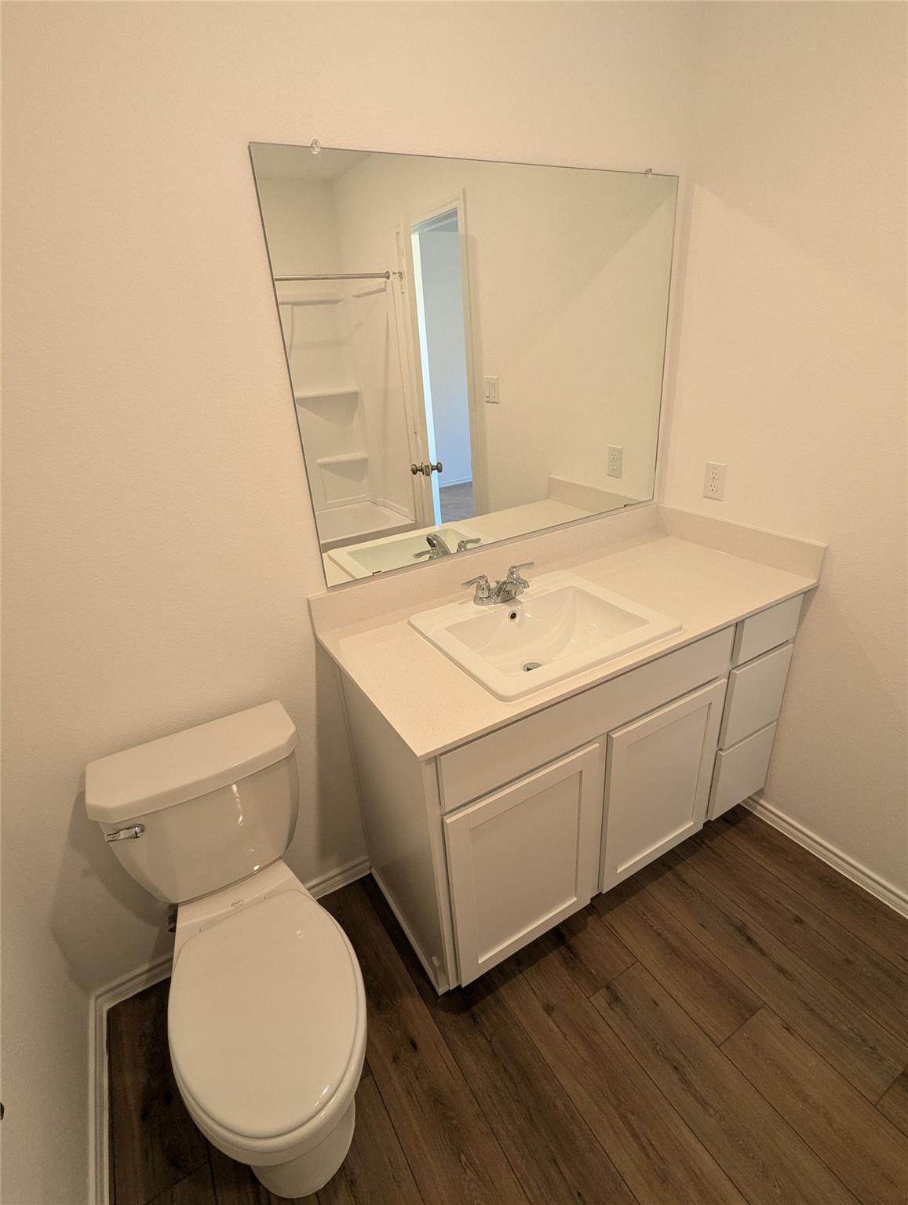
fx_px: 558
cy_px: 602
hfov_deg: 78.3
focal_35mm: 16
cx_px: 454
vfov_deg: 94.4
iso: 100
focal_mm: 2.35
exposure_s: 1/30
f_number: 2.2
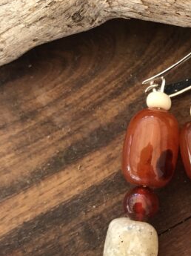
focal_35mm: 65
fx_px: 479
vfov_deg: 29.8
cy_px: 111
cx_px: 210
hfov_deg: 21.4
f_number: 1.8
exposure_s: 1/20
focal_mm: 3.99
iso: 40
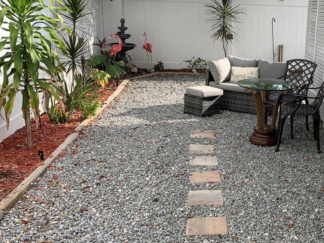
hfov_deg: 37.5
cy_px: 113
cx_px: 281
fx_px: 449
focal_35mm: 48
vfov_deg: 30.2
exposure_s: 1/552
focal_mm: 4.25
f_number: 1.8
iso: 25
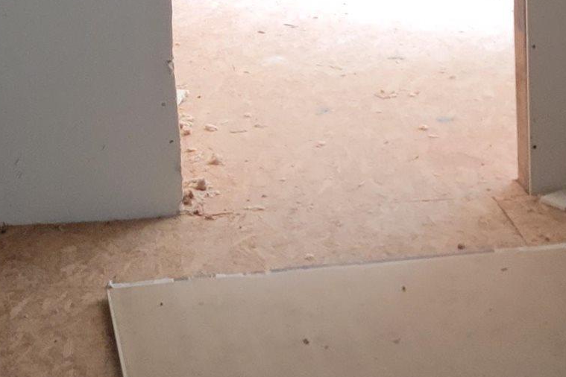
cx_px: 228
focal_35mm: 101
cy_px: -148
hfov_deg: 20.2
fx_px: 1588
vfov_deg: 13.0
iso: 100
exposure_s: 1/40
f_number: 1.8
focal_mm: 6.7
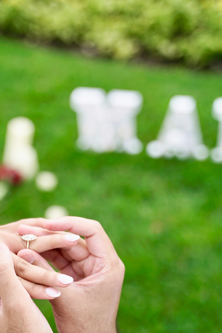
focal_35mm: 86
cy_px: 248
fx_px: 795
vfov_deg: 23.4
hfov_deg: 15.8
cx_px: 46
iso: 100
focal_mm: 53
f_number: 2.8
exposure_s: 1/800
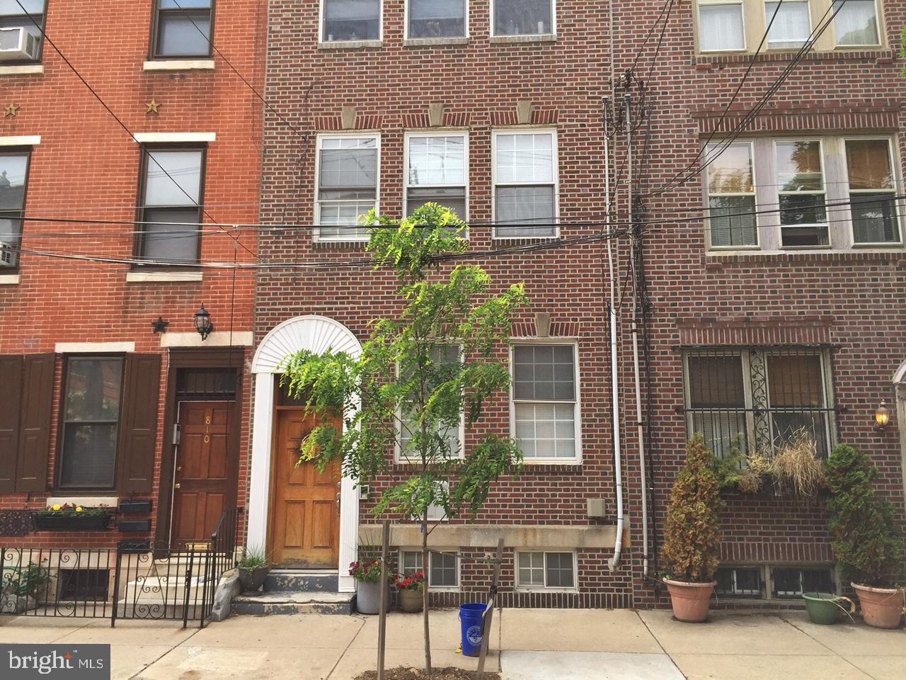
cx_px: 453
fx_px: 759
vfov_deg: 48.2
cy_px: 340
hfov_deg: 61.7
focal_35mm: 29
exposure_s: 1/760
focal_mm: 4.15
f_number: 2.2
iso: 32
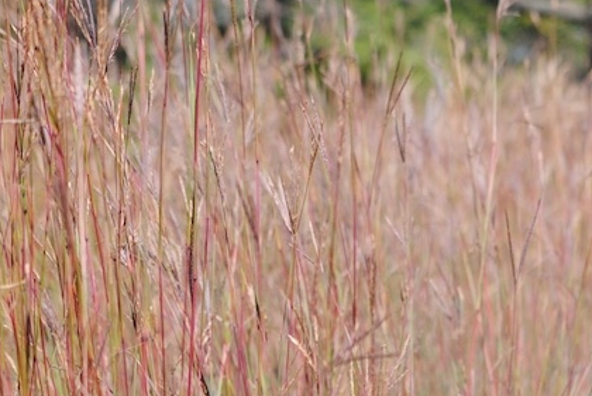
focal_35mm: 243
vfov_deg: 5.7
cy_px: 285
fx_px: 3999
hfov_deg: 8.5
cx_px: 233
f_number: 5.6
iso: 160
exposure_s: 1/500
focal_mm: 85
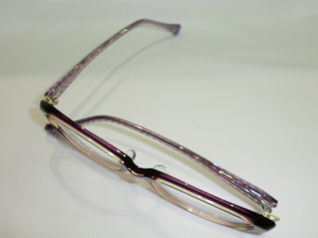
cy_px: 119
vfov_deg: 44.2
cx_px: 159
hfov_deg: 56.8
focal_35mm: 32
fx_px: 294
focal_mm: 5.8
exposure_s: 1/60
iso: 50
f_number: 3.5
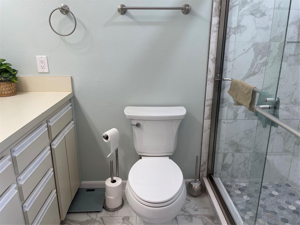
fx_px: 217
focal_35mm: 25
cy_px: 112
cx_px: 150
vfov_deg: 54.9
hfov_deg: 69.4
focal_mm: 5.1
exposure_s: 1/120
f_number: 1.6
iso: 80
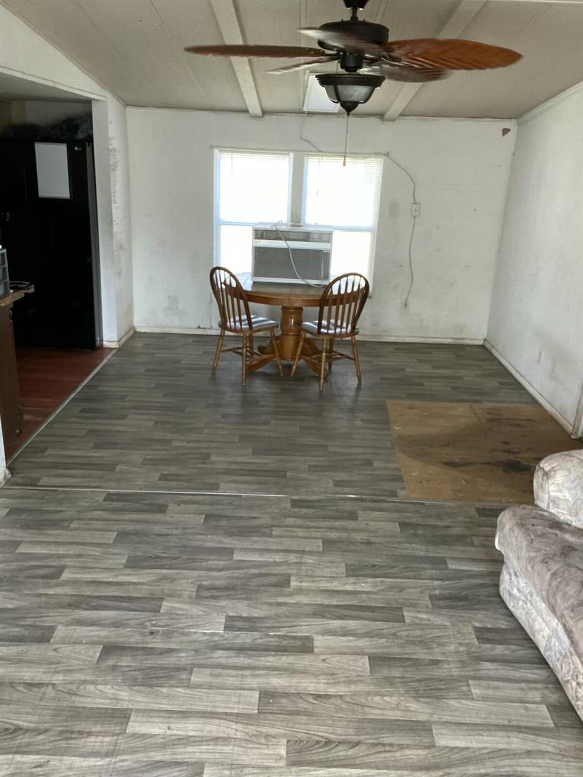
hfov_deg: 46.8
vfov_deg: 60.0
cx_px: 292
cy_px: 388
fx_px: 674
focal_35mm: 30
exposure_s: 1/60
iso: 200
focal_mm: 2.71
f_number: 2.2
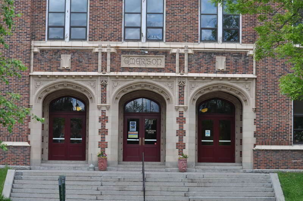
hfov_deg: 19.5
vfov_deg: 13.0
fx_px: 882
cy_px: 100
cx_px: 152
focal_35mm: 105
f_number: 7.1
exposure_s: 1/200
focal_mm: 70
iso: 200
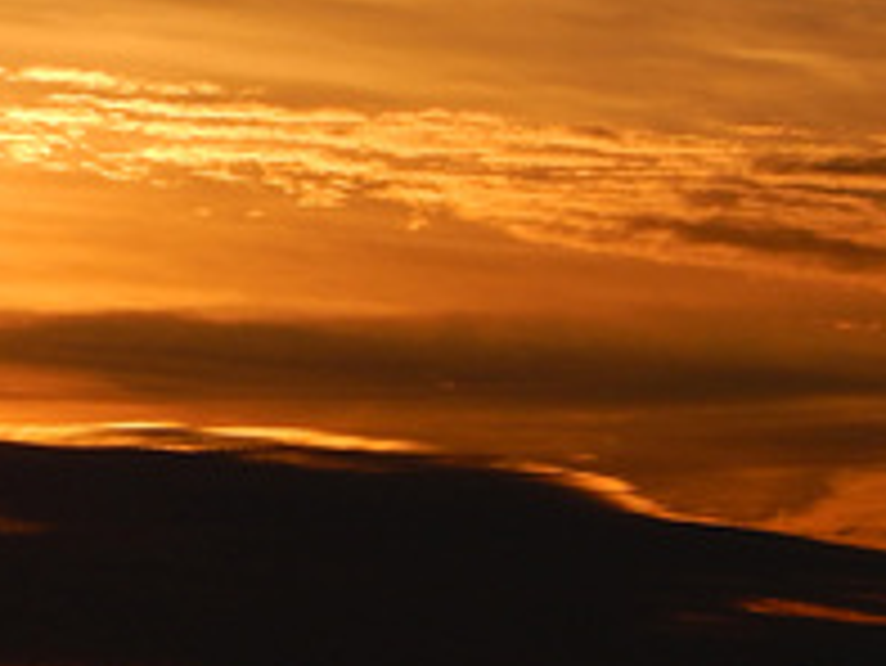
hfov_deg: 3.5
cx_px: -319
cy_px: 54
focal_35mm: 560
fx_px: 14342
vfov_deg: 2.7
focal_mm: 32.8
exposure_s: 1/640
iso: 125
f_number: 10.5
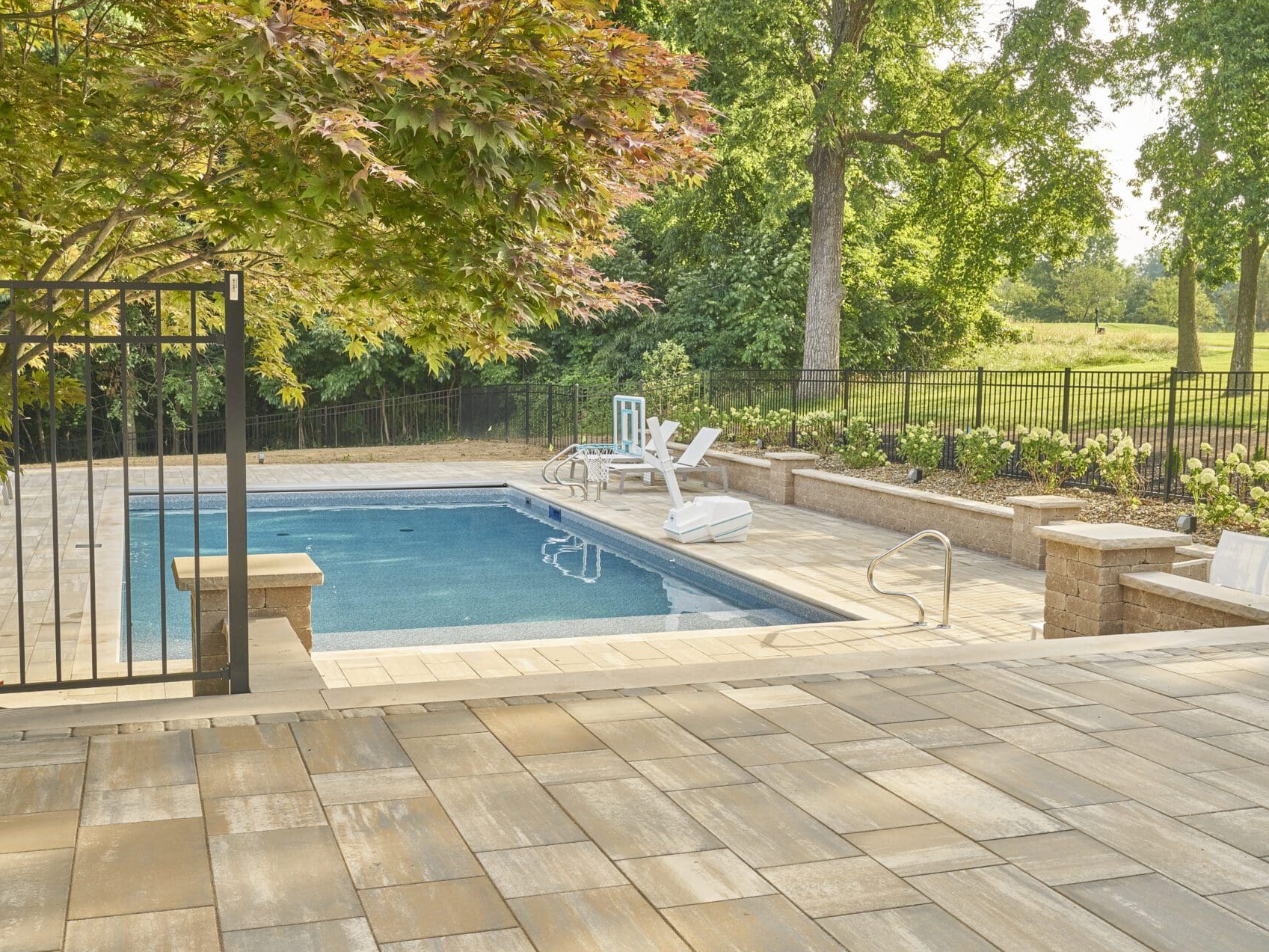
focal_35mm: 37
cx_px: 642
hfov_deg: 50.1
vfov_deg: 38.7
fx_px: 1356
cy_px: 477
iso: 400
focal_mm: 34
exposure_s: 1/80
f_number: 11
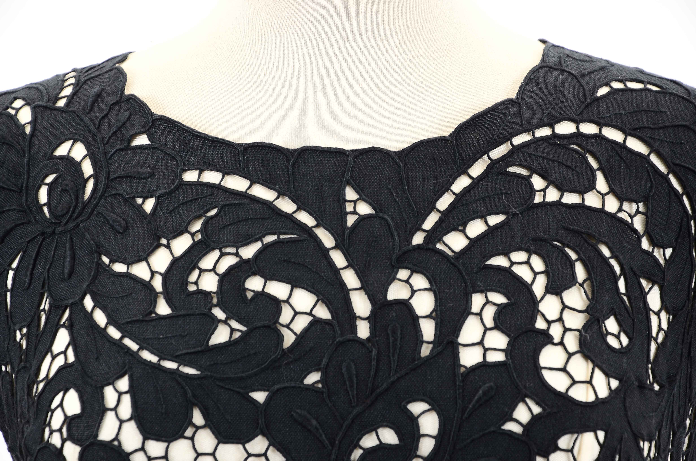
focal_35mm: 158
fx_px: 3039
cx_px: 348
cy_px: 230
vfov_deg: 8.7
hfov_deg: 13.1
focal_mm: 105
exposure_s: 1/80
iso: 160
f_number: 6.3
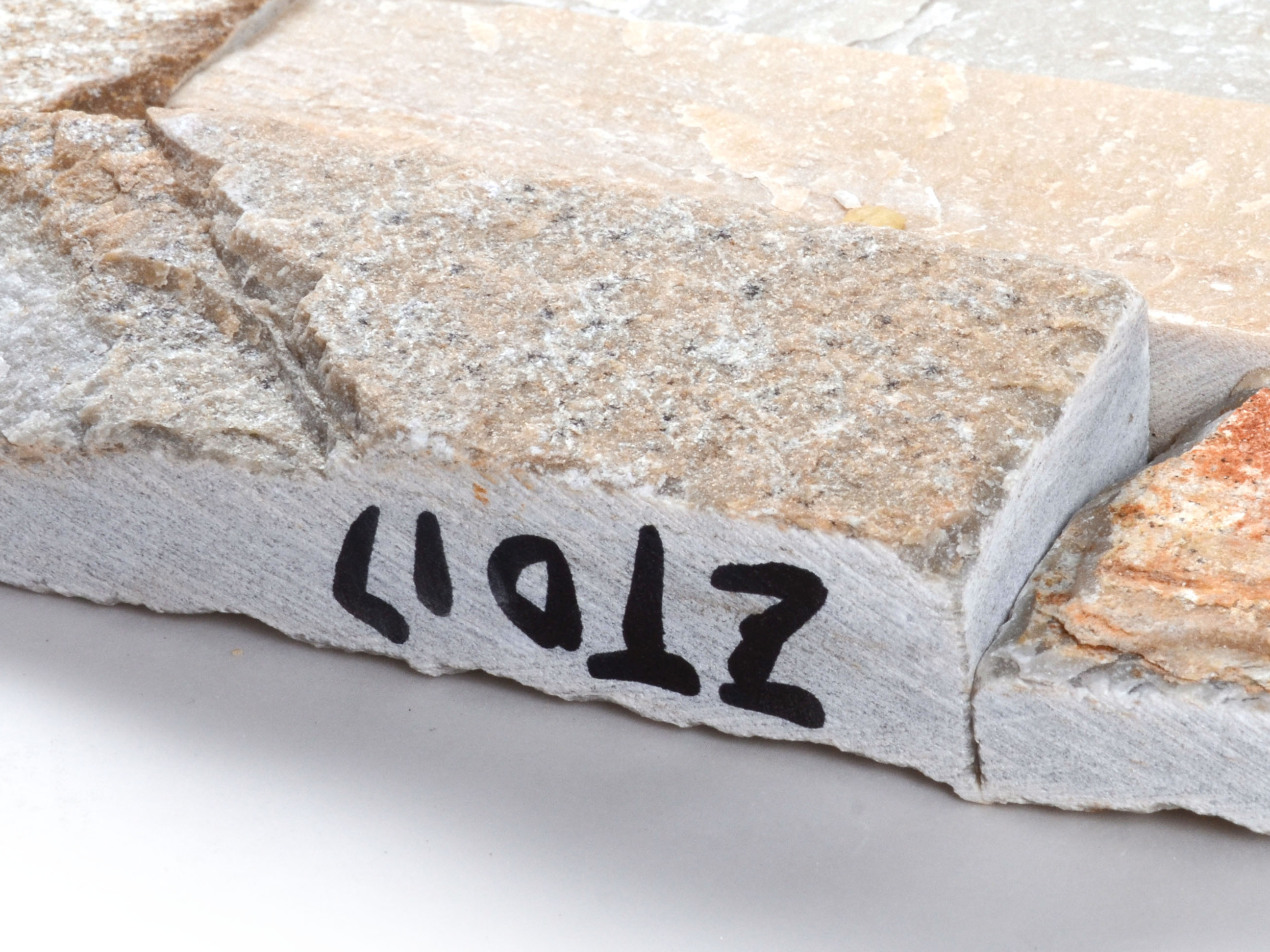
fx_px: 4219
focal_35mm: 115
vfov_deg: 12.9
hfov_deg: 17.1
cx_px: 880
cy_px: 338
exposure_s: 1/160
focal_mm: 42
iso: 320
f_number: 20
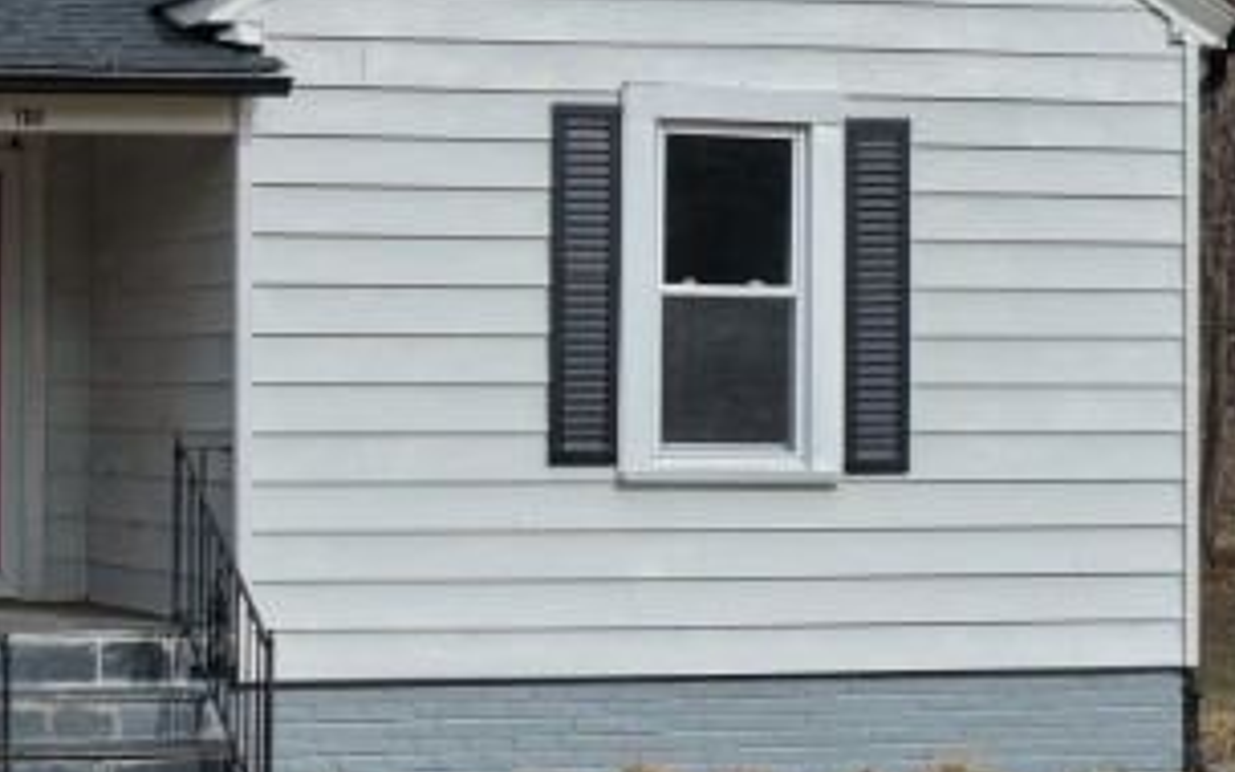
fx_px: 3635
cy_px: 309
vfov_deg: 12.1
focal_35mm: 108
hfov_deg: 18.2
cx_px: -268
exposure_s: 1/1600
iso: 250
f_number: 2.8
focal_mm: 14.45
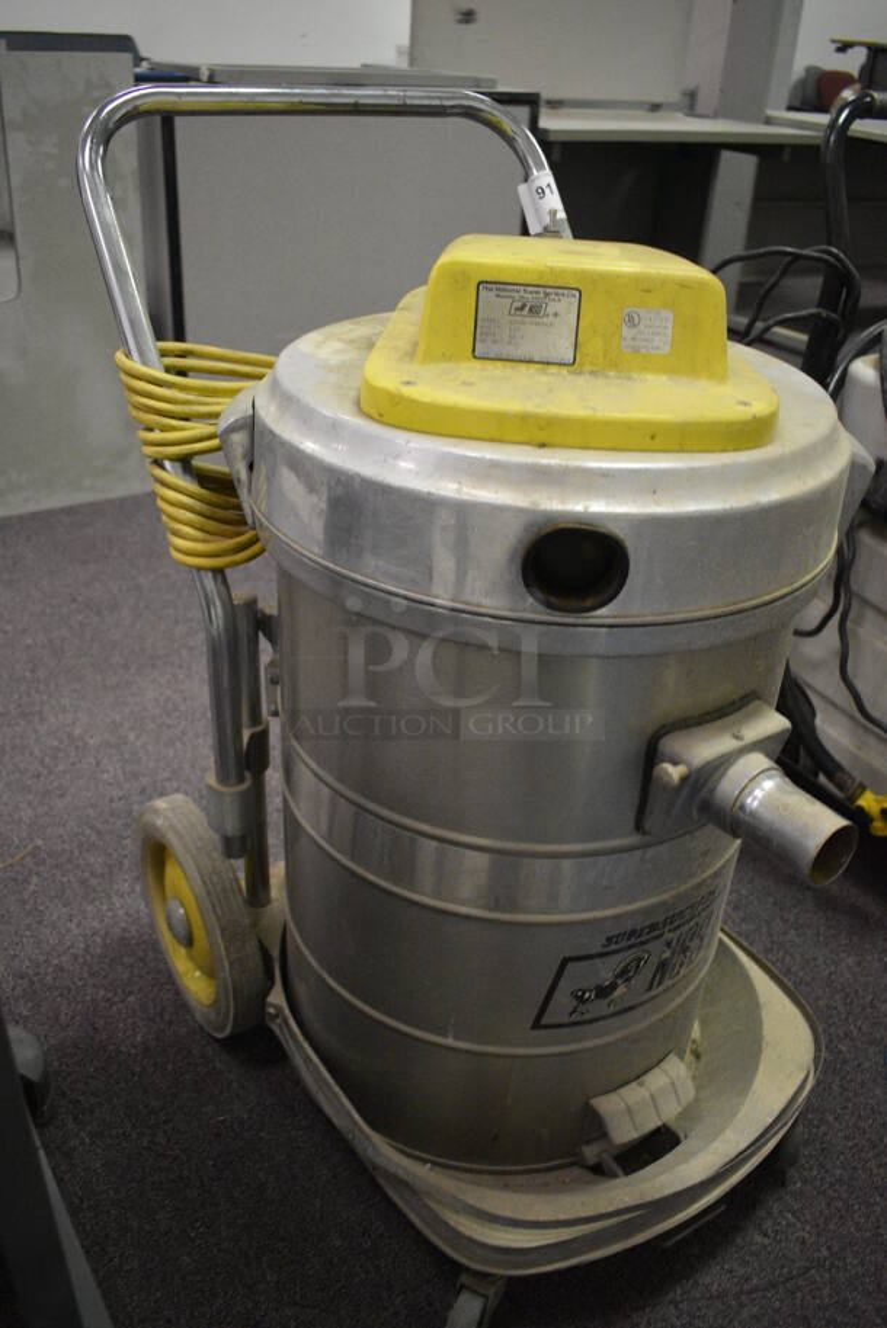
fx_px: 1107
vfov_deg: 61.9
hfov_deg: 43.7
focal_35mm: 30
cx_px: 444
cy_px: 664
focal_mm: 20
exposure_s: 1/125
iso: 4000
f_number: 3.5
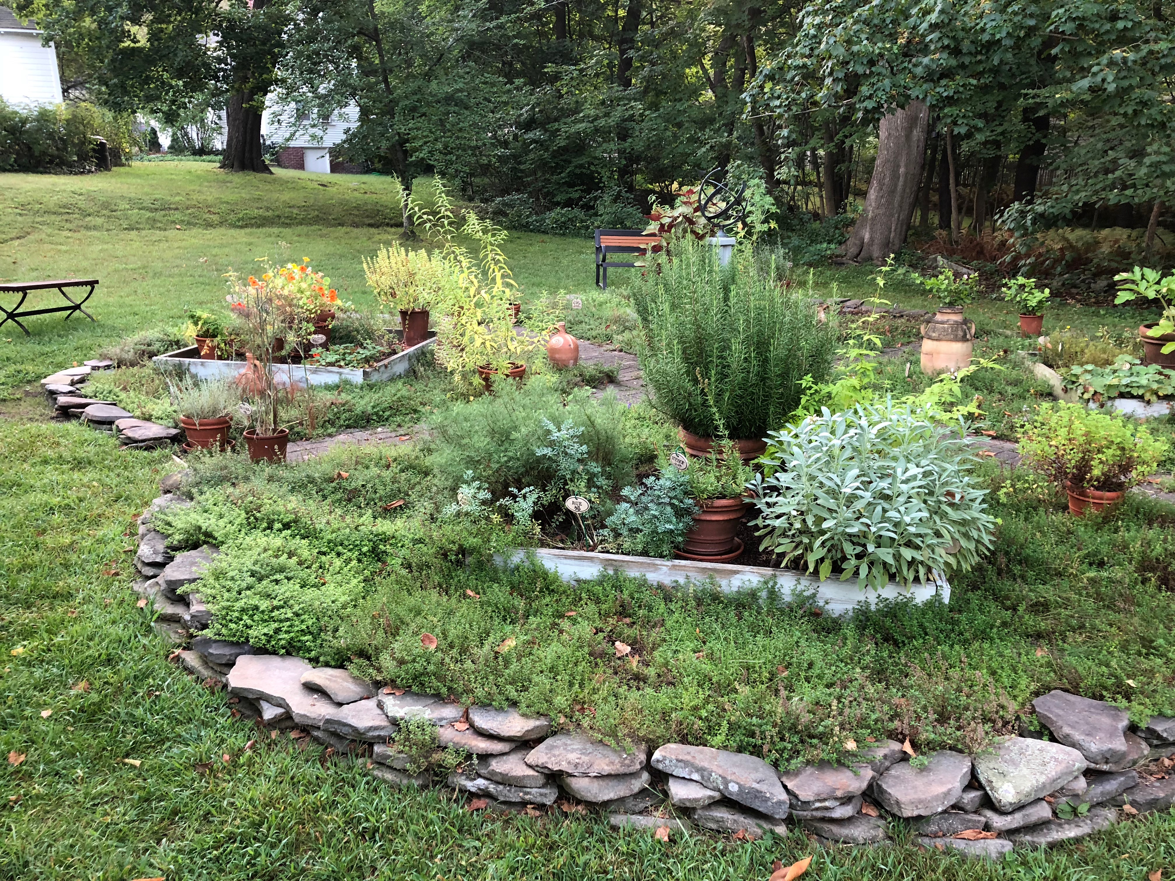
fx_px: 950
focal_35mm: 28
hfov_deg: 63.4
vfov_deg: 49.7
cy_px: 440
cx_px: 588
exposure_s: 1/24
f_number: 1.8
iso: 40
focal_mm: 3.99
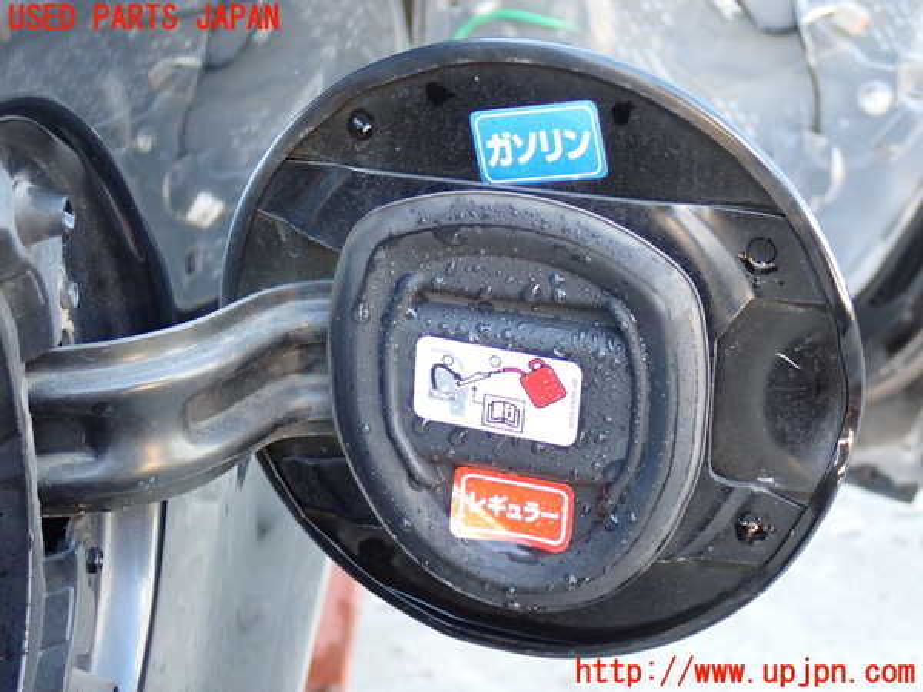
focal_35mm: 62
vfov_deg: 23.7
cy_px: 346
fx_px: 1653
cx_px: 462
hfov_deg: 31.2
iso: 800
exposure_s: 1/50
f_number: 3.6
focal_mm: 11.09
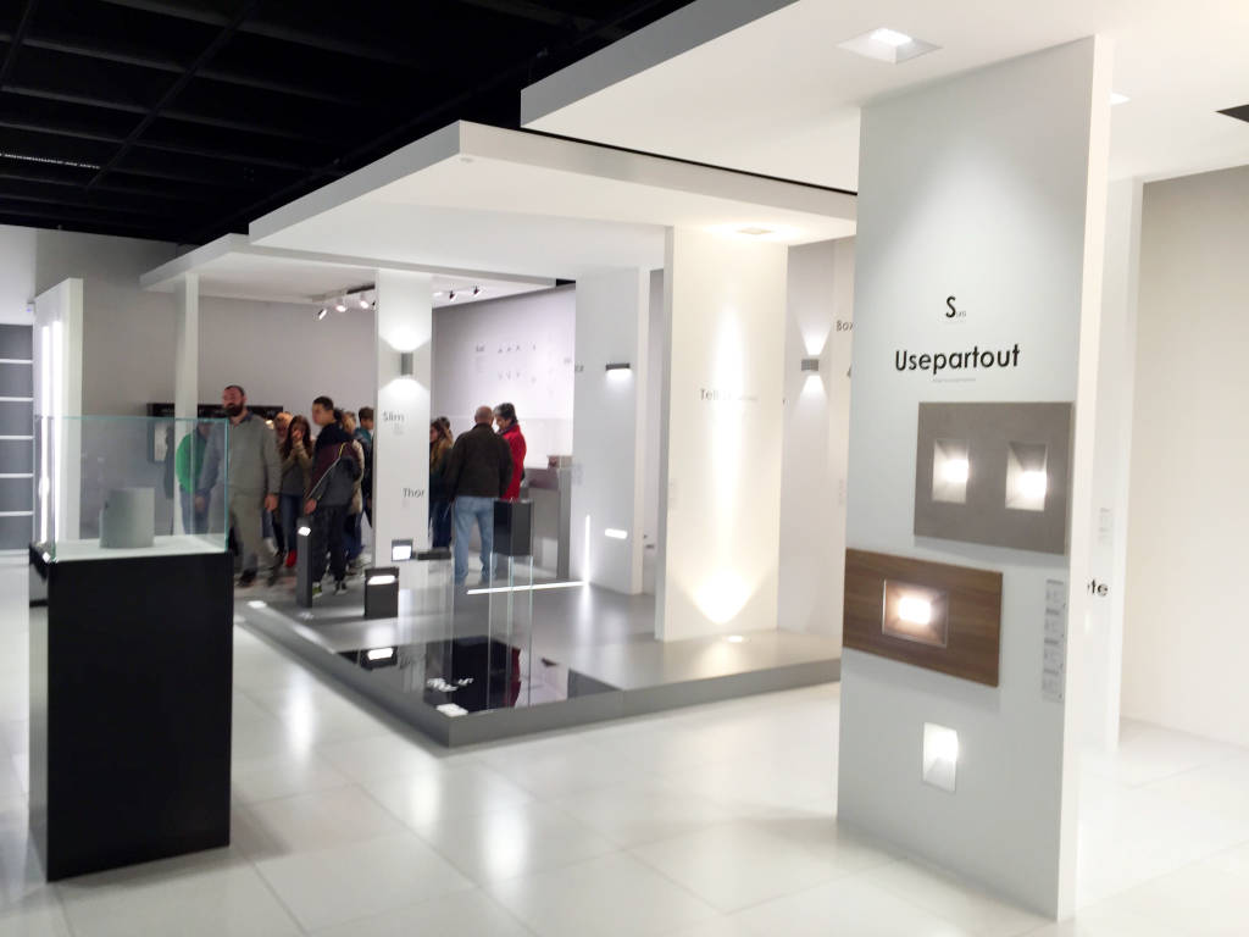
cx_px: 624
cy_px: 468
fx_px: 1046
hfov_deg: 61.7
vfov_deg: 48.2
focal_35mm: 29
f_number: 2.2
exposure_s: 1/50
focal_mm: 4.15
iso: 32
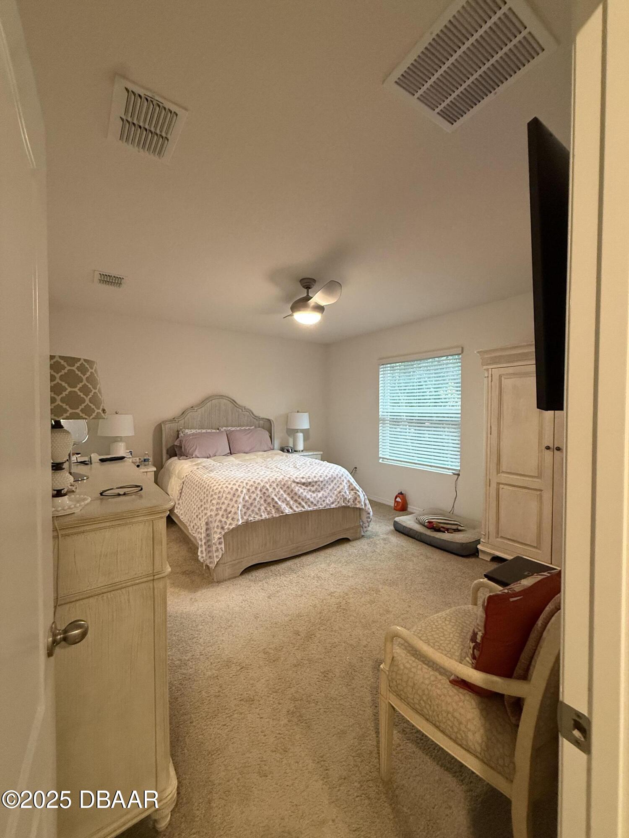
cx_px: 314
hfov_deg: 85.7
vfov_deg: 102.1
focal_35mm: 14
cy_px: 419
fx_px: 339
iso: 400
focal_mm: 2.22
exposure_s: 1/60
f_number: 2.2
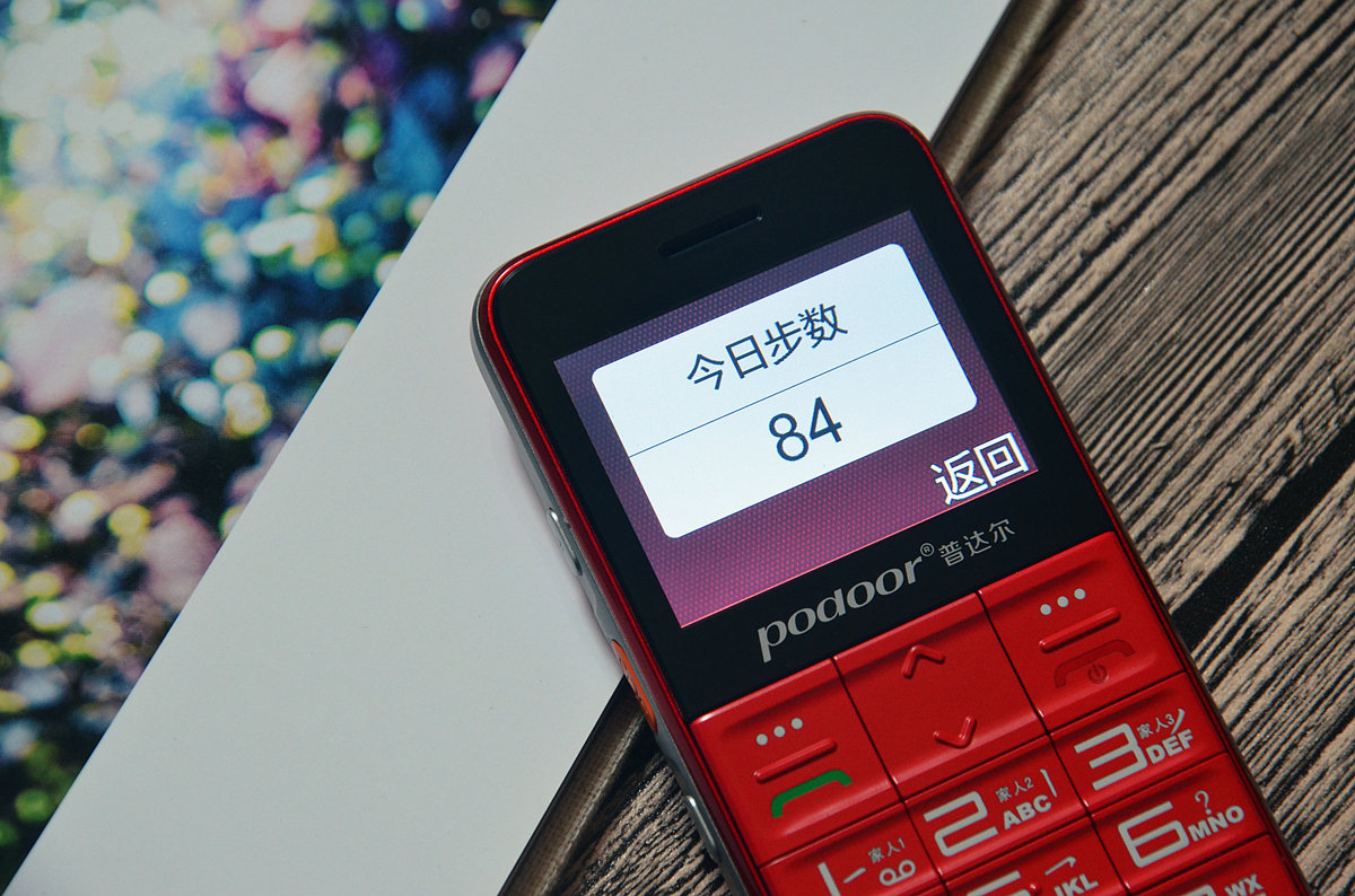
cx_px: 678
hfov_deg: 14.0
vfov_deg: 9.3
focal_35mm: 147
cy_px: 448
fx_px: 5520
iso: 1600
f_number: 8
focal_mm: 98
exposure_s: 1/50
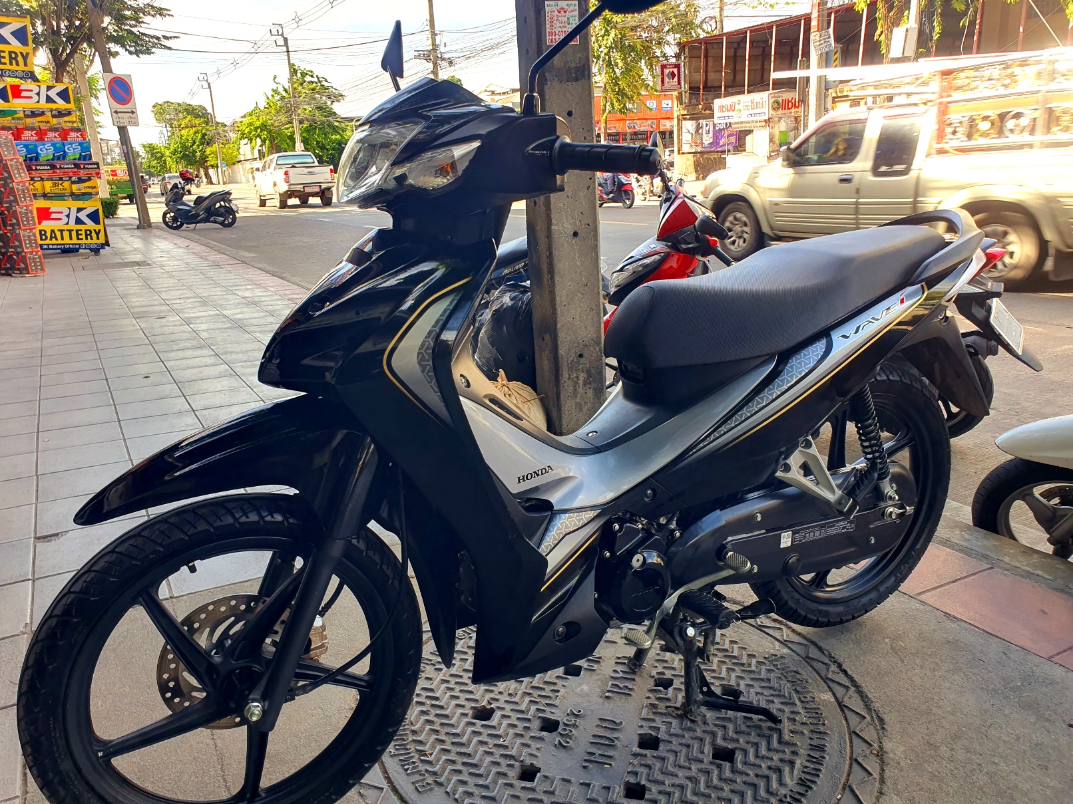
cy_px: 402
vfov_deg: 53.1
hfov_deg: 67.3
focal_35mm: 26
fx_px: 806
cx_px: 536
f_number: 2.4
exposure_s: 1/227
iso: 50
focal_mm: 4.3
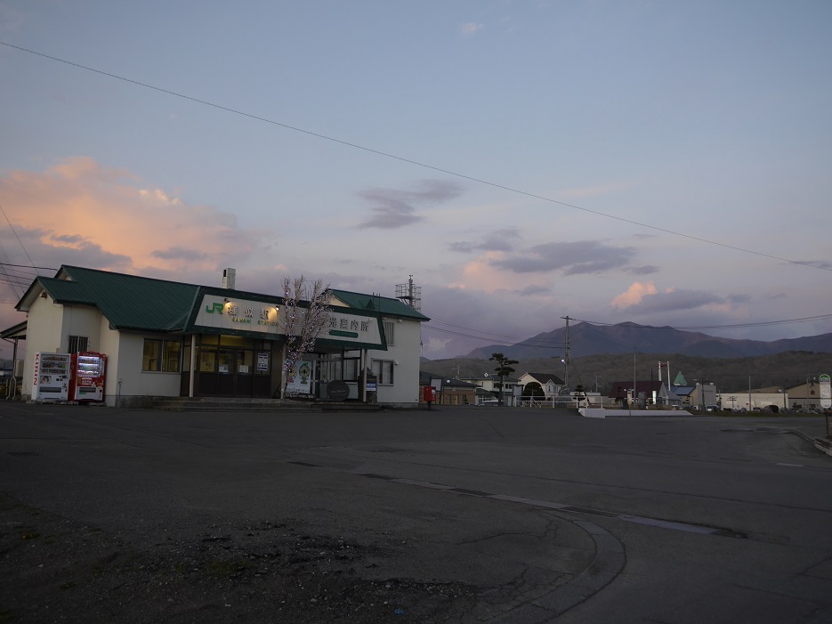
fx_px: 769
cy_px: 312
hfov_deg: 56.8
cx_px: 416
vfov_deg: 44.2
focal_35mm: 32
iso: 160
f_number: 3.7
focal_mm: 16
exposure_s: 1/80
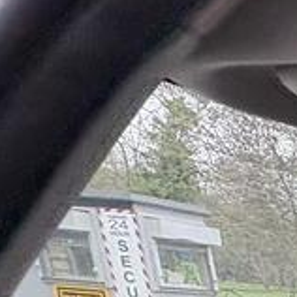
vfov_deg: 19.2
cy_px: 521
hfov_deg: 12.5
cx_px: 835
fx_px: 679
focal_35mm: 70
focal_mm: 2.22
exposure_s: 1/132
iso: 50
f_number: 2.2
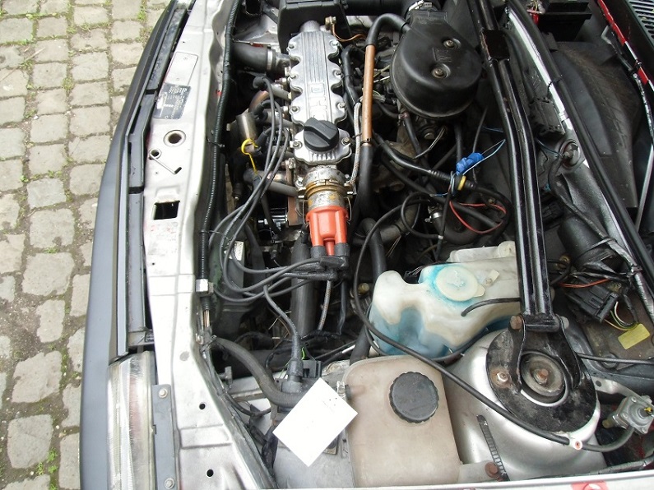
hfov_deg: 71.6
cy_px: 245
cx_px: 327
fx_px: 453
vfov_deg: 56.8
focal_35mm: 24
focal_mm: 4.24
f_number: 3
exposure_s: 1/100
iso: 200
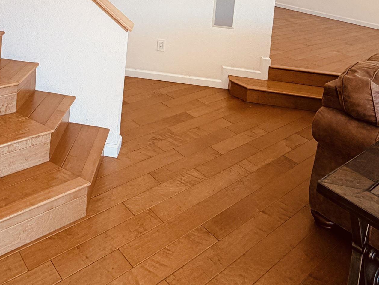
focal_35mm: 34
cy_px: -44
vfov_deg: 34.6
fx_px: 372
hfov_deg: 53.2
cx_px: 135
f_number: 2.2
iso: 100
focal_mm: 2.22
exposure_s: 1/120
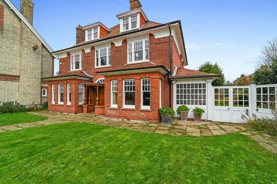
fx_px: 115
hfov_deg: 100.4
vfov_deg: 77.2
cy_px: 92
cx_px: 145
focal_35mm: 15
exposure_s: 1/160
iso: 500
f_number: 11
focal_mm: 14
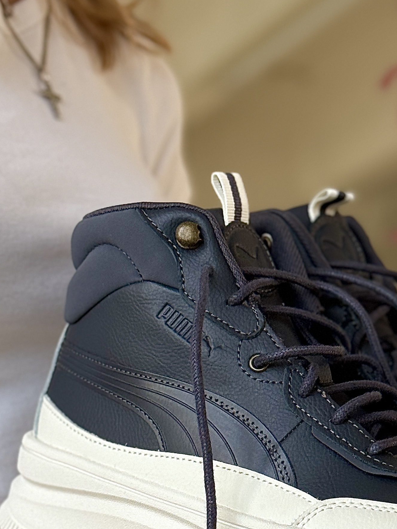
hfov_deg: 13.6
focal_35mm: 109
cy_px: 385
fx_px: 1667
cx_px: 270
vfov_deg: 18.0
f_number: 1.78
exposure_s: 1/121
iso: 64
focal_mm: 6.86
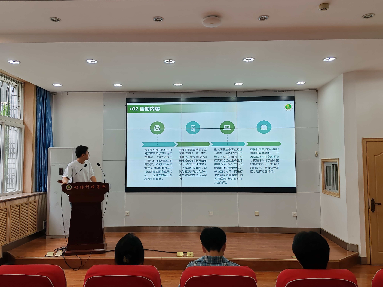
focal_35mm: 31
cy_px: 144
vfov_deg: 45.4
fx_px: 343
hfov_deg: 58.4
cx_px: 192
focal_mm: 6.12
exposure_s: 1/100
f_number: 1.9
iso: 160
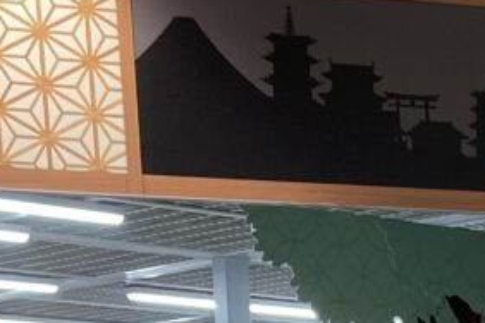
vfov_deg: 9.3
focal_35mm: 132
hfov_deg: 14.0
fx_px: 1778
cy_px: 763
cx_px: 841
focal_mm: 3.99
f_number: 1.8
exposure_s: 1/50
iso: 64
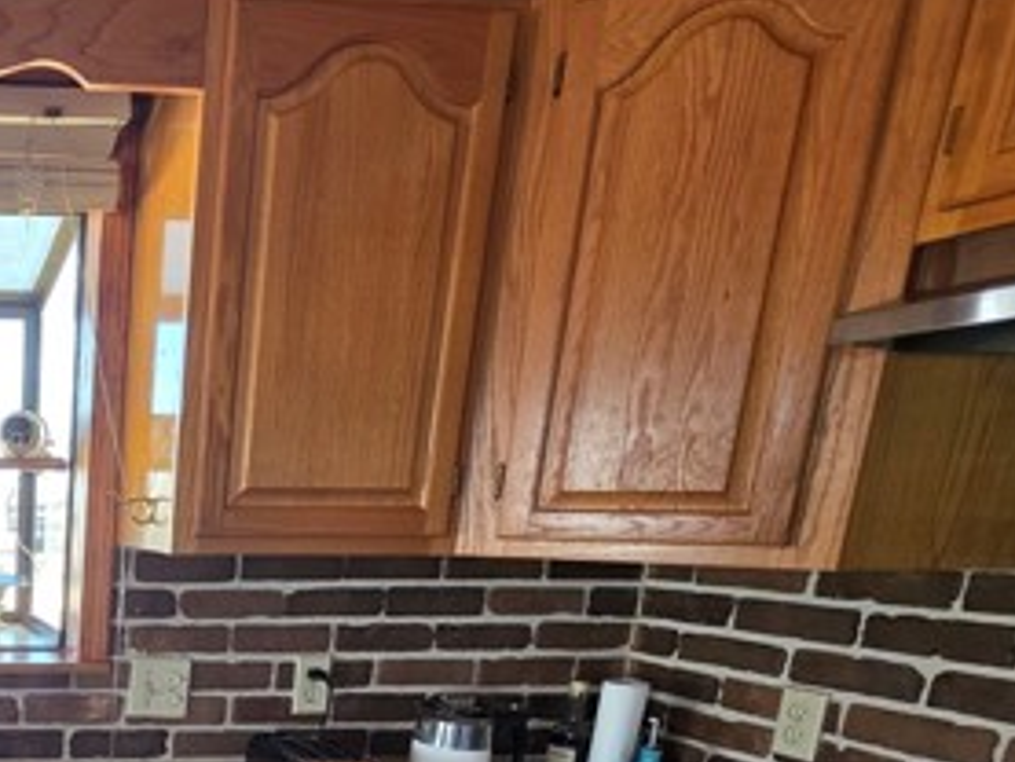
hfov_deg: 45.3
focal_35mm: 30
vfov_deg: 42.0
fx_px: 880
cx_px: -99
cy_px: 722
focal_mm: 2.2
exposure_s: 1/120
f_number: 1.9
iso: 160
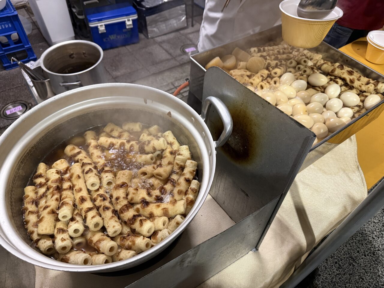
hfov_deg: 71.6
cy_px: 144
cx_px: 192
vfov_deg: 56.8
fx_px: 266
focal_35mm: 24
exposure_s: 1/50
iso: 400
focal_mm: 6.76
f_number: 1.78
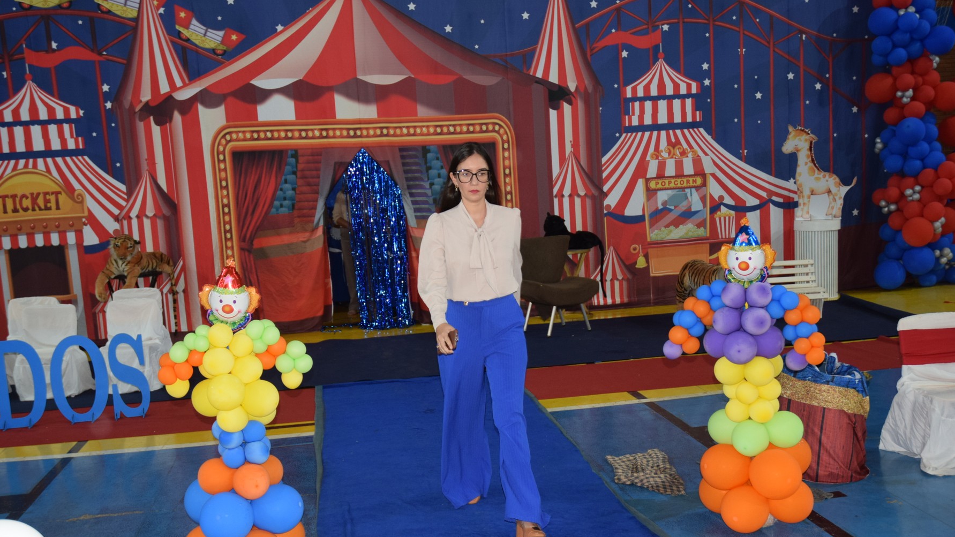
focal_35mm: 38
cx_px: 477
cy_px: 304
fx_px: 962
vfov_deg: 31.2
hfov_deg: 52.8
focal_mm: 24
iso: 900
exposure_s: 1/60
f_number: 3.8
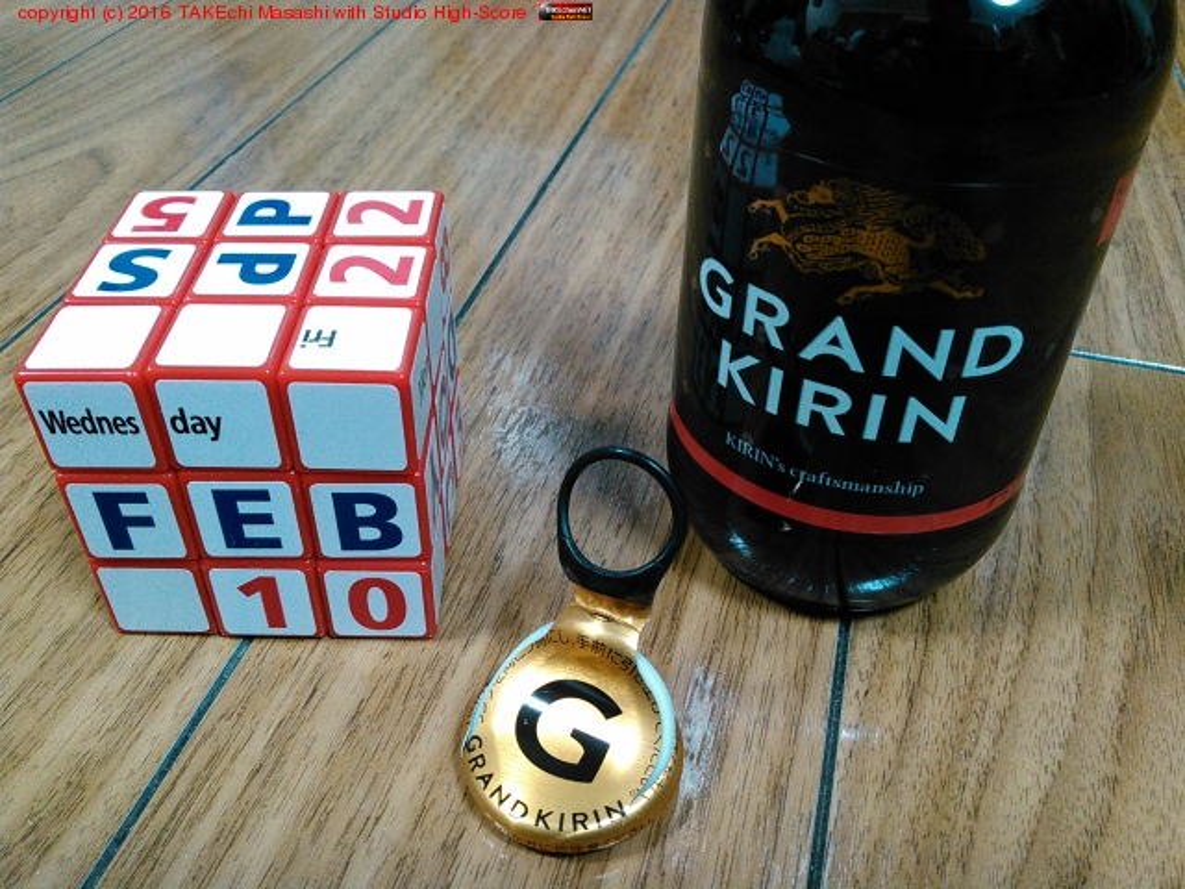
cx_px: 592
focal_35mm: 30
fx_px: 1027
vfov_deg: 46.8
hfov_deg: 60.0
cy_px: 444
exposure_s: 1/15.1
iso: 500
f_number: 2.4
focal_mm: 4
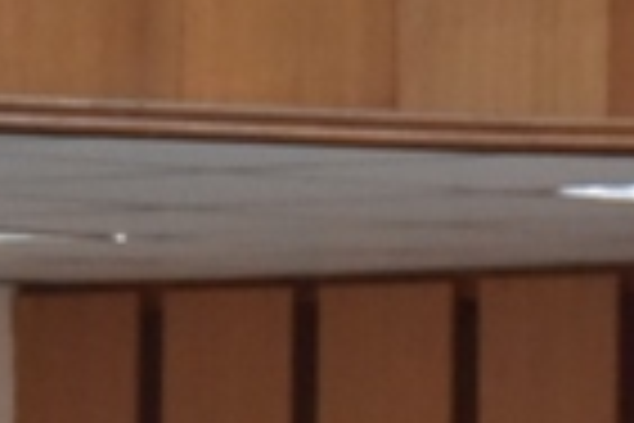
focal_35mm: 473
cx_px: 72
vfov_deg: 2.9
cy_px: 763
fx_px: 8329
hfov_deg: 4.4
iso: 2500
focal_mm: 65
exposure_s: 1/160
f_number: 6.3
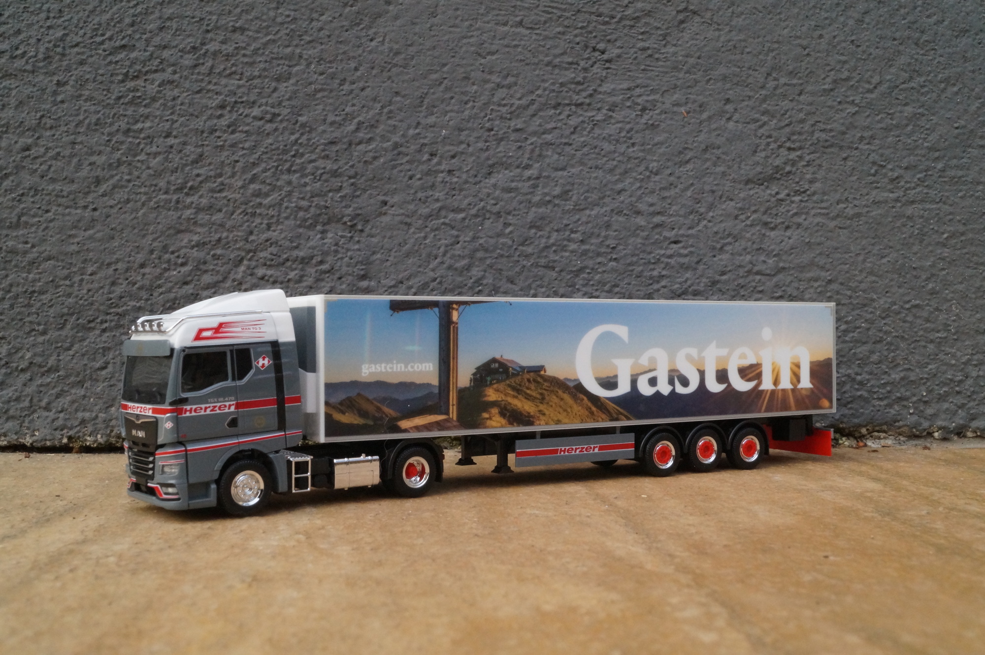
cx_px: 492
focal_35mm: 39
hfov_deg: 49.6
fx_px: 1066
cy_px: 328
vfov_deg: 34.2
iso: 2000
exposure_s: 1/60
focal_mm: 26
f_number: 20
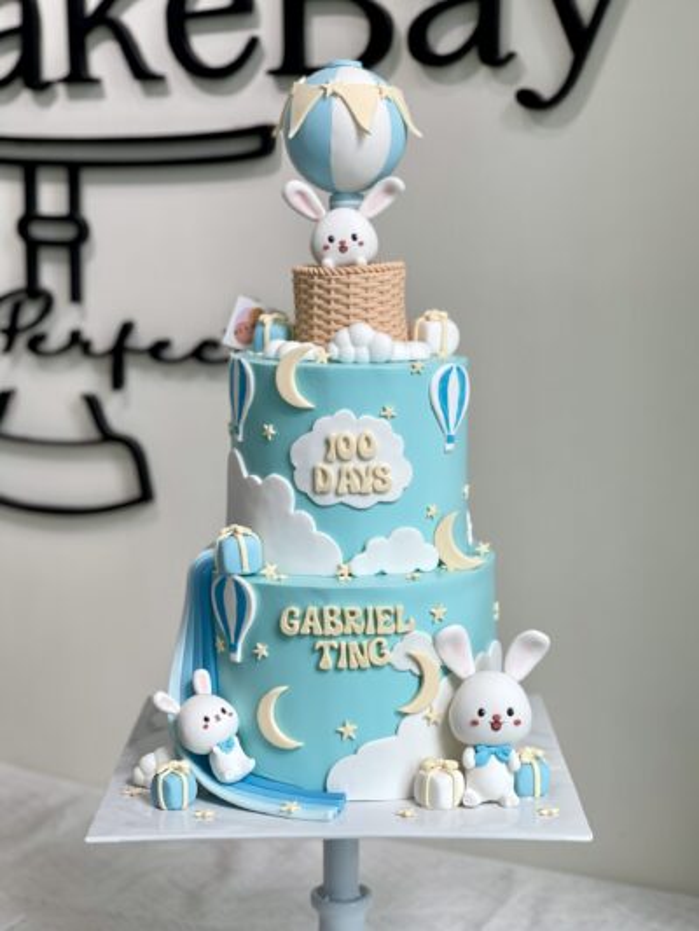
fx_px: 1722
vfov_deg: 30.3
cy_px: 466
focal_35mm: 64
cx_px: 350
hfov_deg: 22.9
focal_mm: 7.5
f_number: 2.2
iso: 25
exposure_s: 1/100
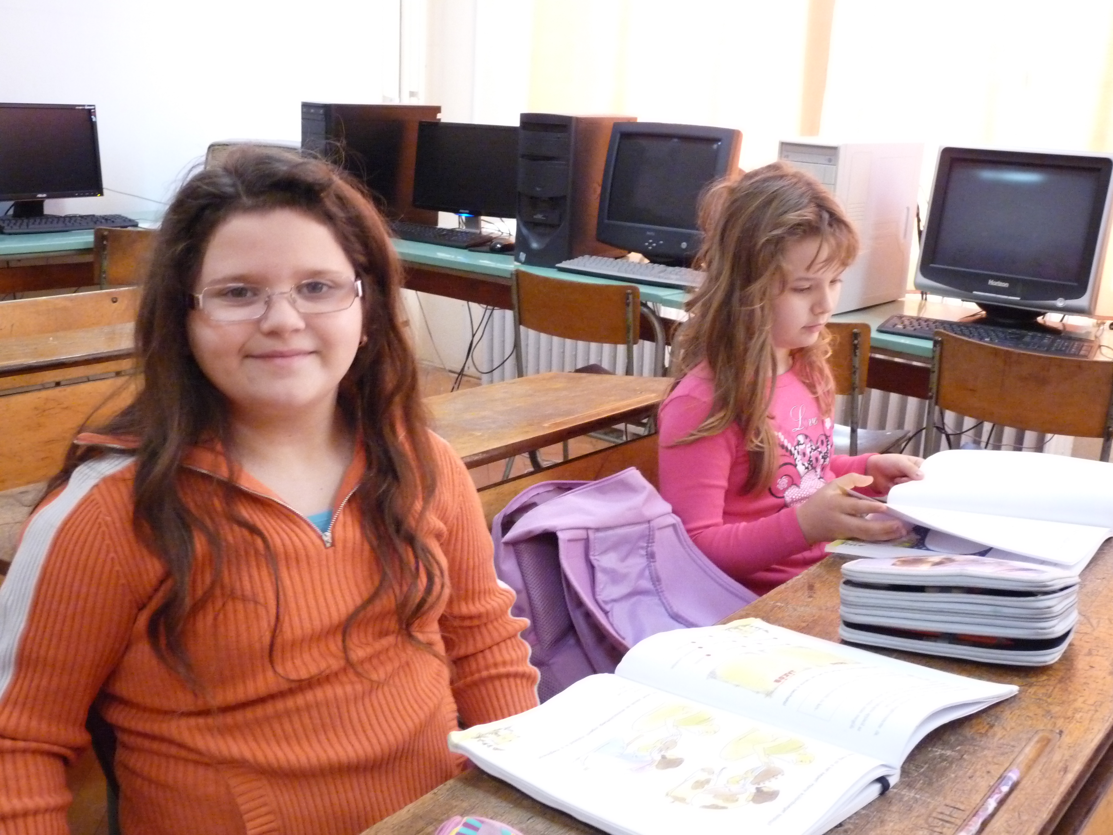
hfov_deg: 51.4
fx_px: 1157
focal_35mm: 36
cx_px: 556
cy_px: 418
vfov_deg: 39.7
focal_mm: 6.4
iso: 800
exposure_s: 1/50
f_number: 3
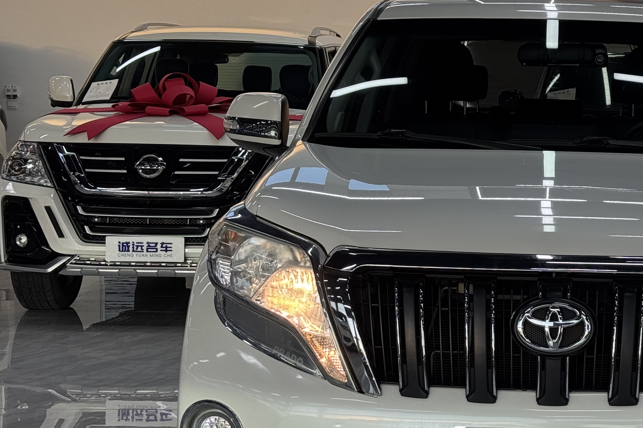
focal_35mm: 90
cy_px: 213
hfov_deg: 22.2
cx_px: 558
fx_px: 1607
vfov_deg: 15.2
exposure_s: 1/282
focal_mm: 6.76
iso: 64
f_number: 1.78
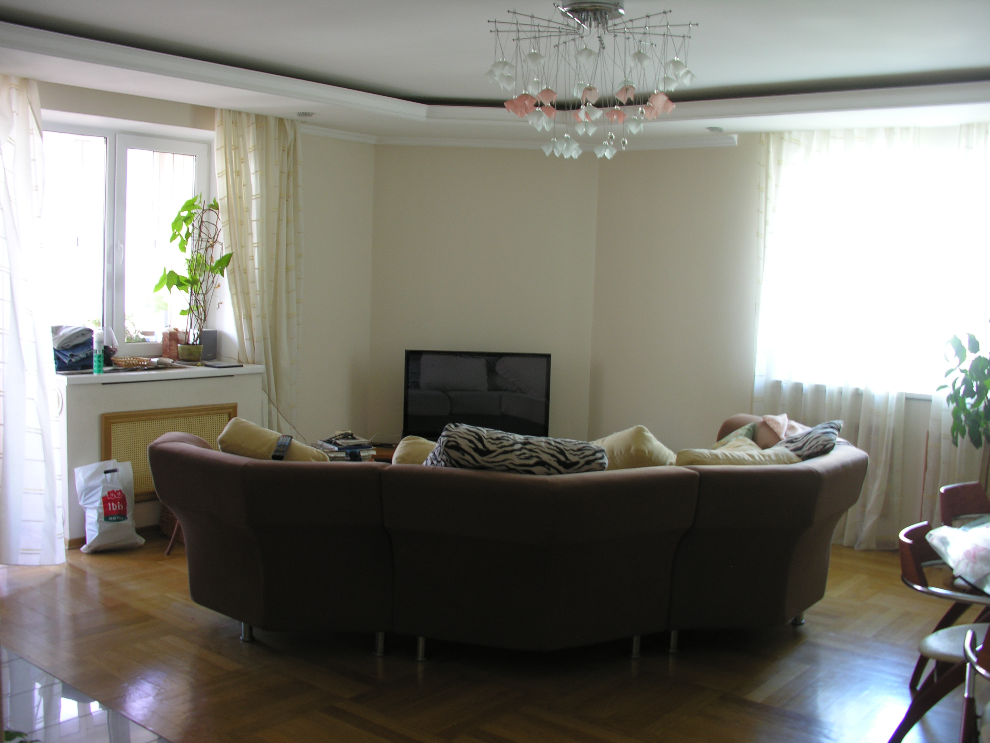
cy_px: 382
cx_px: 491
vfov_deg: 39.7
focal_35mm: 36
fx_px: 1030
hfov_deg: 51.4
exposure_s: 1/3.9
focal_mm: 8.9
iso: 50
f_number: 2.8
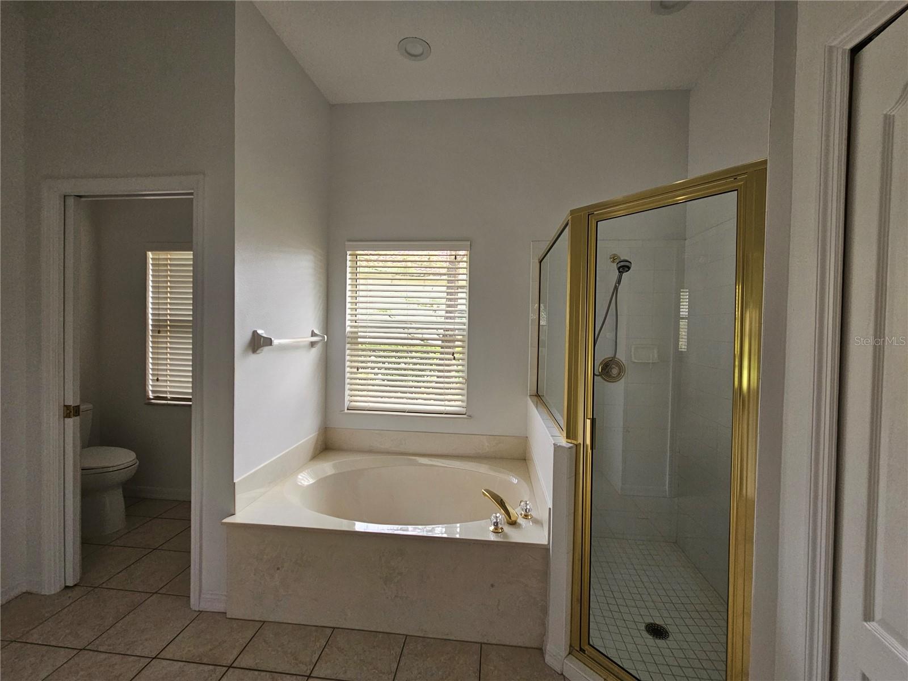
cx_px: 454
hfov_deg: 106.2
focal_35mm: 13
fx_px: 341
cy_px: 340
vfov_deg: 89.9
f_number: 2.2
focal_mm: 2.2
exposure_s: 1/100
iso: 200
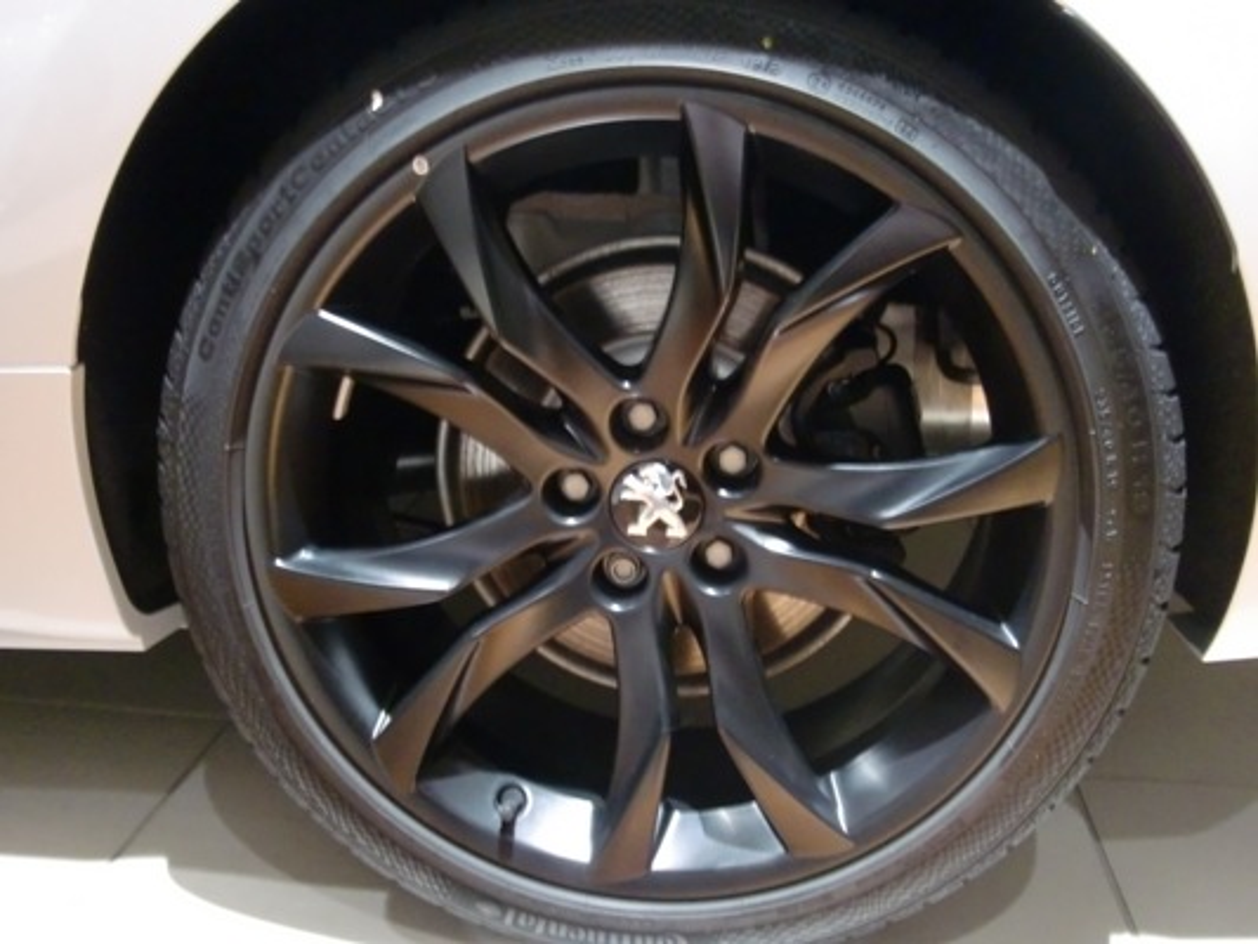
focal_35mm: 38
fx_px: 1381
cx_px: 629
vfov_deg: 37.7
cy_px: 472
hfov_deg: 49.0
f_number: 3.9
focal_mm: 6.66
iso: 400
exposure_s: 1/3.33
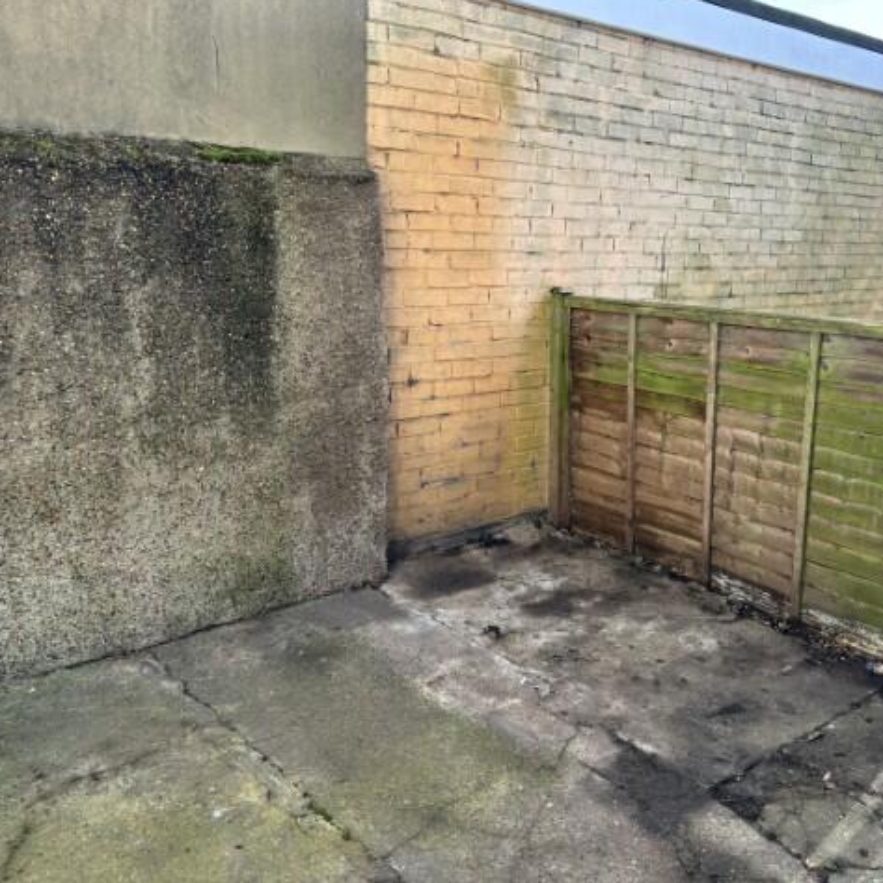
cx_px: 538
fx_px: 895
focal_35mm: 31
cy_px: 438
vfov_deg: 52.5
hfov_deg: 52.1
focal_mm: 5.96
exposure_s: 1/505
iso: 50
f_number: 1.6
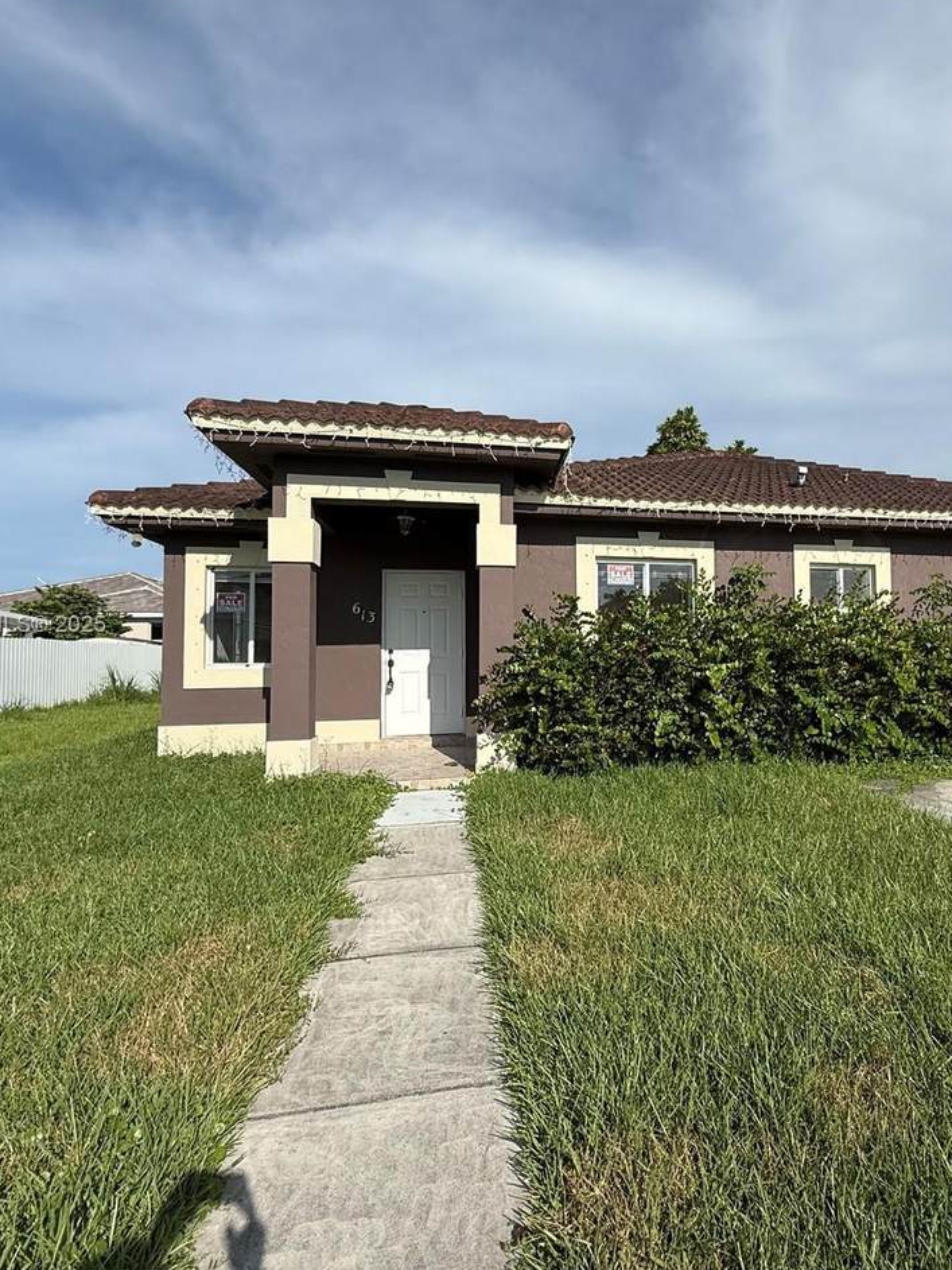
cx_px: 623
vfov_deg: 84.7
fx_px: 697
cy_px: 626
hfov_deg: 67.1
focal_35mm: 19
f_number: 2.2
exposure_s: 1/2976
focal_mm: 2.22
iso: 50
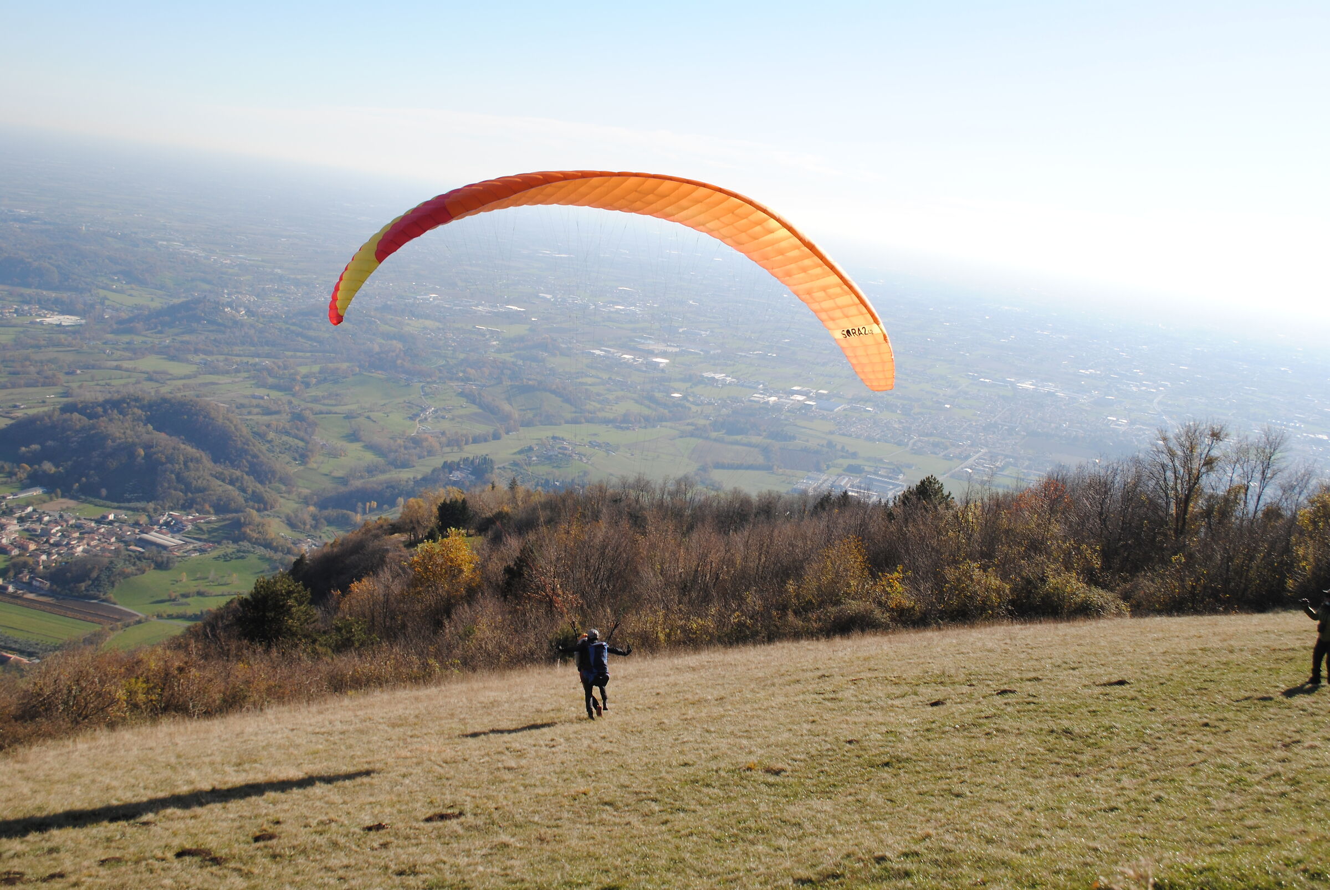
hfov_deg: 53.1
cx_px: 665
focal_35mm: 36
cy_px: 445
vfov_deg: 37.0
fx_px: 1332
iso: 100
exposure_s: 1/250
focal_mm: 24
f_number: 8
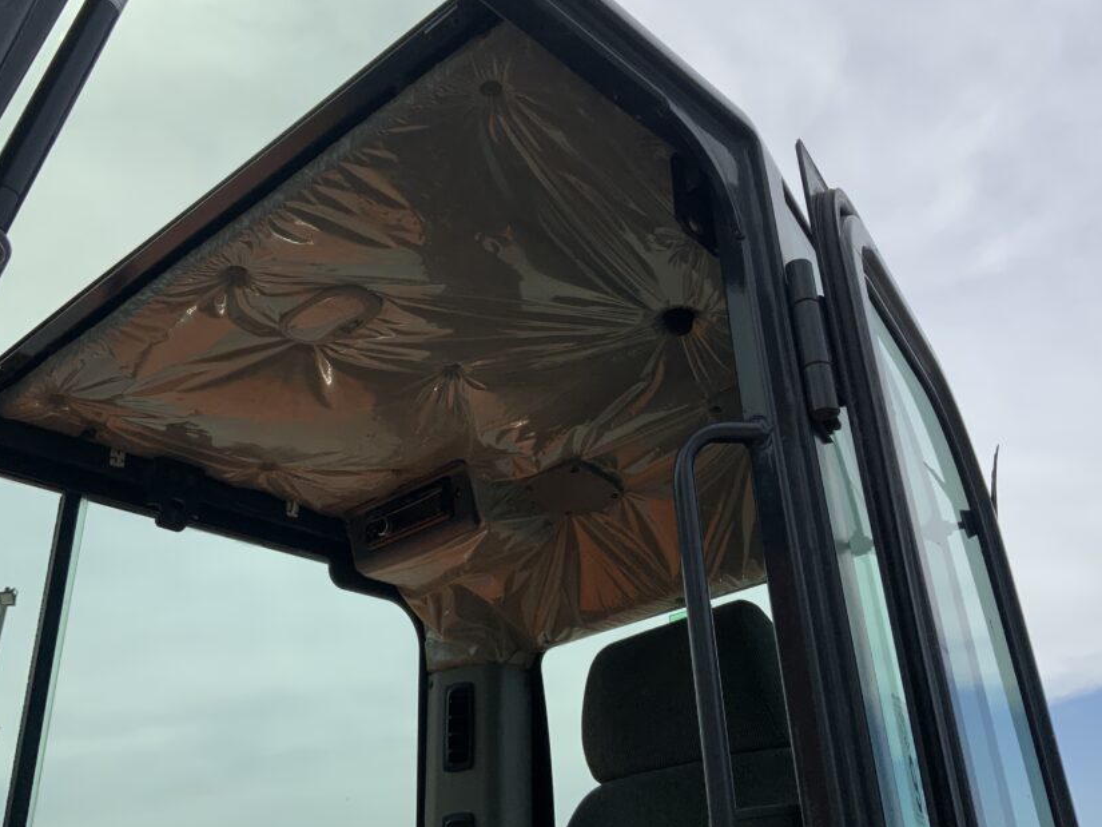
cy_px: 350
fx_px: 1146
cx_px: 549
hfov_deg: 51.3
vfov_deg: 39.6
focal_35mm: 36
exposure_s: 1/4065
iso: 20
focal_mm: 3
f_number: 1.8
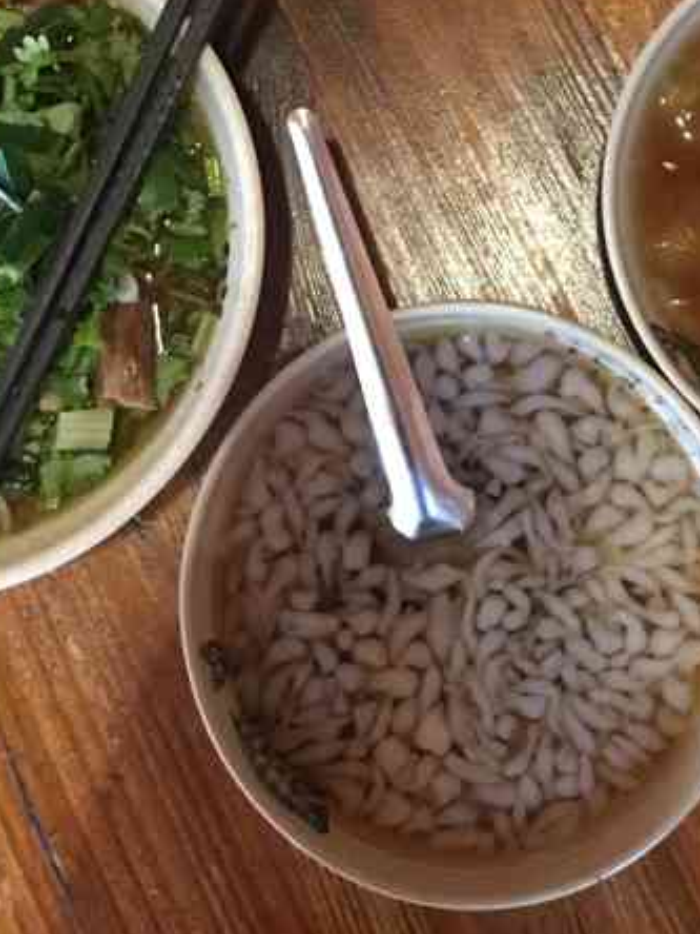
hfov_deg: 24.0
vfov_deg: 30.2
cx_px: 406
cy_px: 81
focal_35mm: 61
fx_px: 1645
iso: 160
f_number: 2.2
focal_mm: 4.15
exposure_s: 1/8
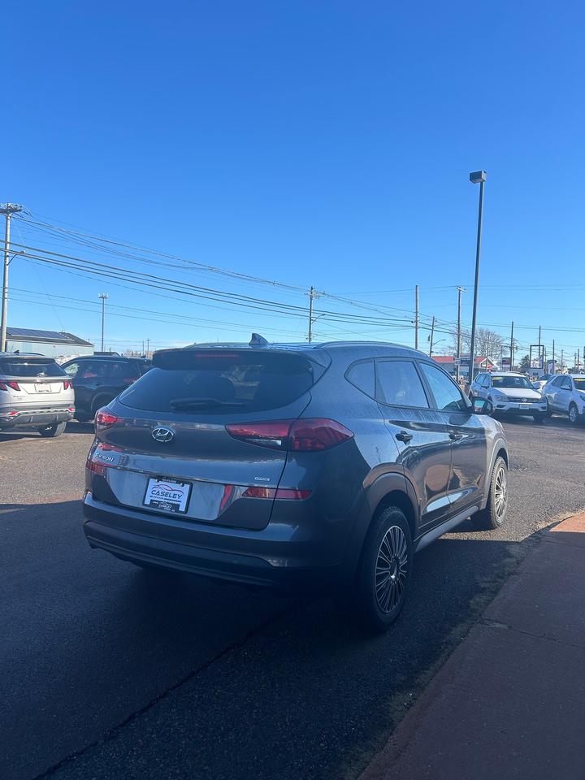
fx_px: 586
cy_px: 390
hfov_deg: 53.1
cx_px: 292
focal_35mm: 26
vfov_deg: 67.3
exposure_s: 1/2841
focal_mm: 5.7
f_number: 1.5
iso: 50
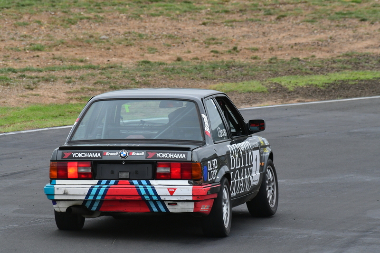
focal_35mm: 750
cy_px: 126
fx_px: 7915
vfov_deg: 1.8
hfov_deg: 2.8
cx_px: 190
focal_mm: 500
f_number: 10
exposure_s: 1/640
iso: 1600
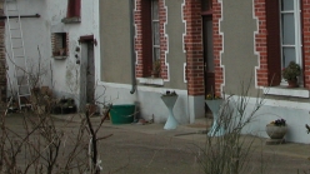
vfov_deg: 11.3
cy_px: -43
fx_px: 862
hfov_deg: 20.2
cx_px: 241
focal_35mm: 105
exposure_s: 1/245
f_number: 5.6
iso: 100
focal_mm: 8.9
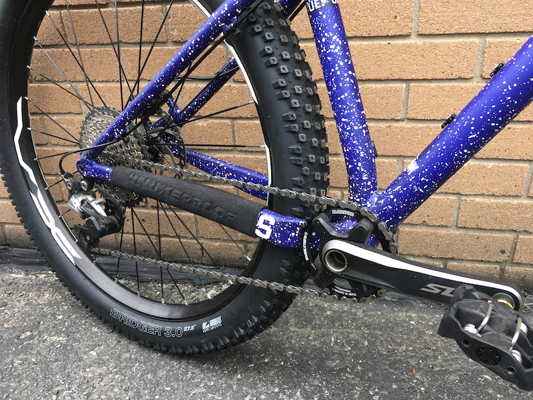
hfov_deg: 61.7
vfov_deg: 48.2
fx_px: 447
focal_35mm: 29
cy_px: 200
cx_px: 266
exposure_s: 1/120
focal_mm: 4.15
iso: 40
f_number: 2.2
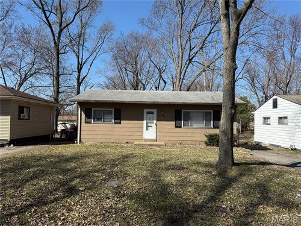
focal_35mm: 24
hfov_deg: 71.6
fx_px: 209
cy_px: 113
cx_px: 150
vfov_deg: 56.8
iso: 80
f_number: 1.78
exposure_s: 1/3953
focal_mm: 6.76
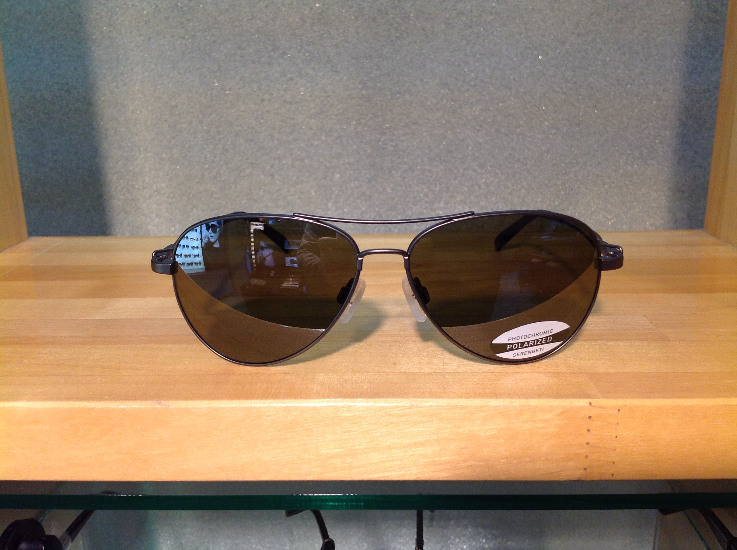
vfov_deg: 40.6
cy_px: 275
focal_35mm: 35
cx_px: 368
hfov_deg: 52.7
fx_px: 744
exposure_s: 1/60
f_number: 2.4
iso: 100
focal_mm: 4.28
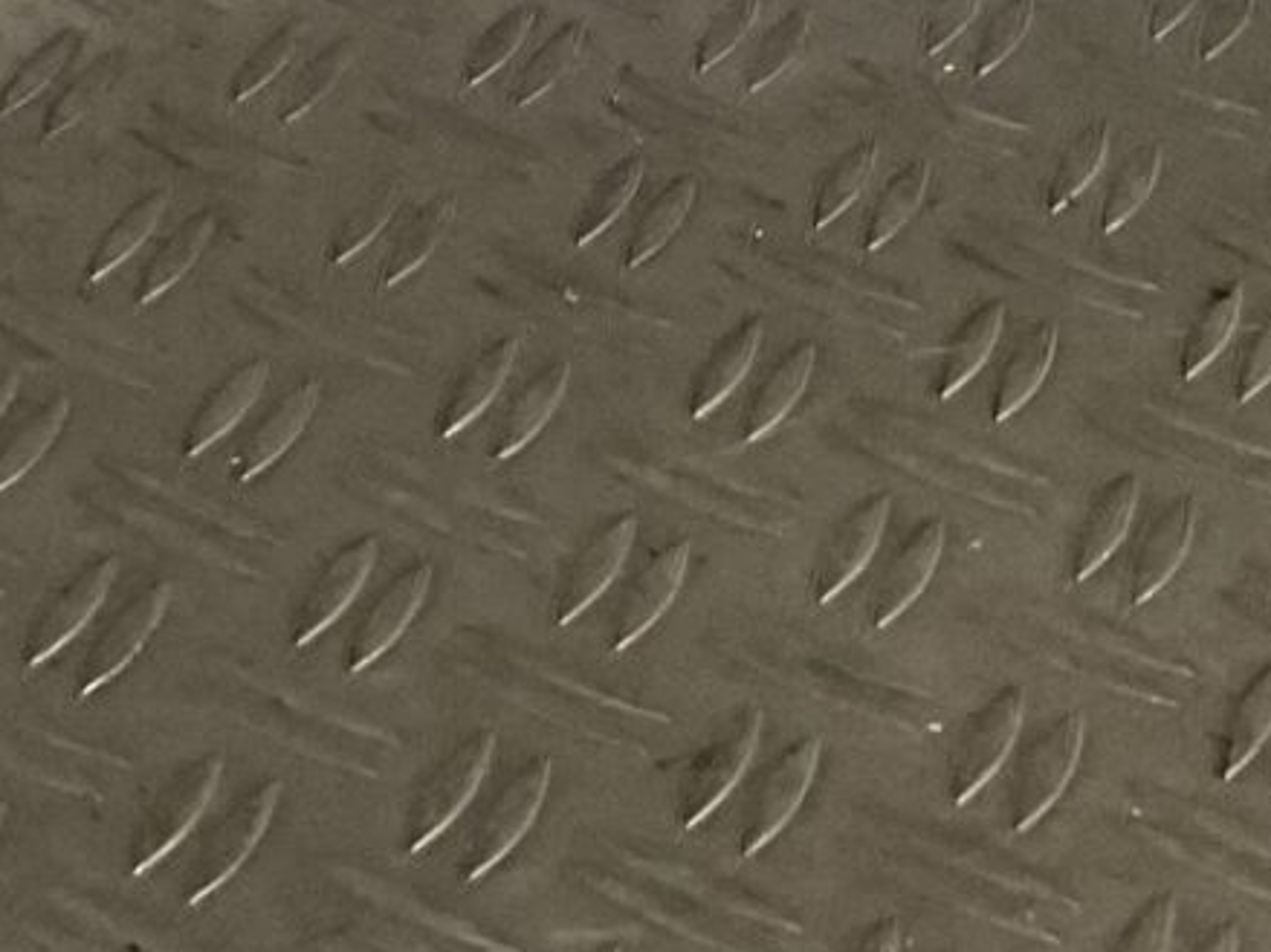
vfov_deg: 7.8
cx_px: -1372
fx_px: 6203
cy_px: -1791
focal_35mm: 169
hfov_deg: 10.6
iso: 64
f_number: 1.8
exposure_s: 1/100
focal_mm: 3
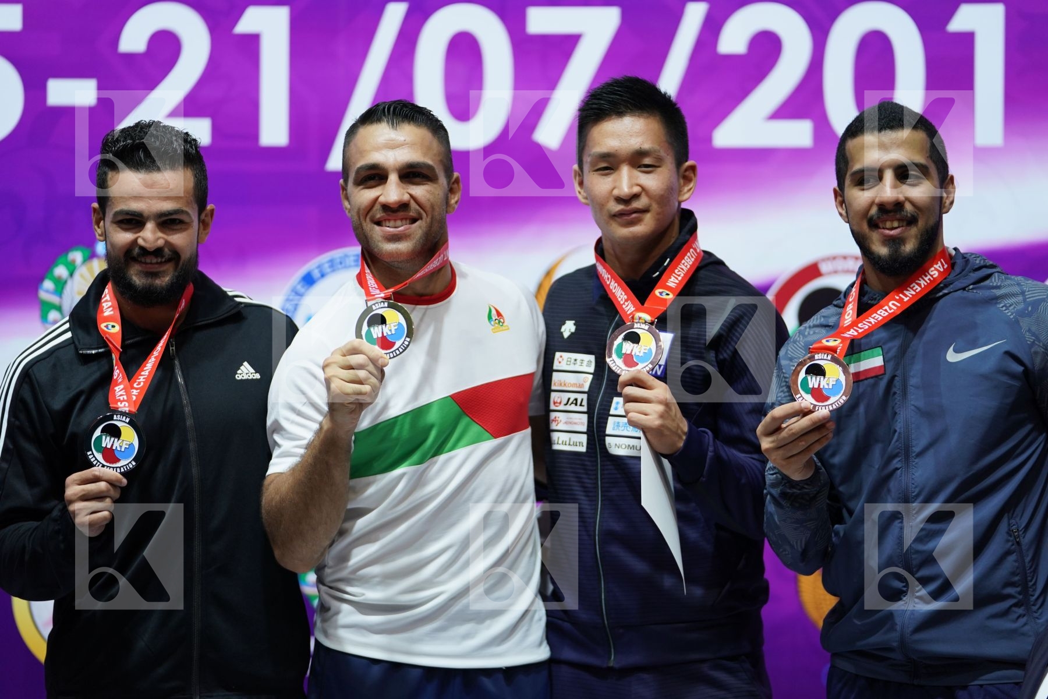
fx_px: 3988
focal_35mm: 137
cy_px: 350
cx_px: 524
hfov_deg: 15.0
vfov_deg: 10.0
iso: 640
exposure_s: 1/250
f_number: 2.8
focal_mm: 137
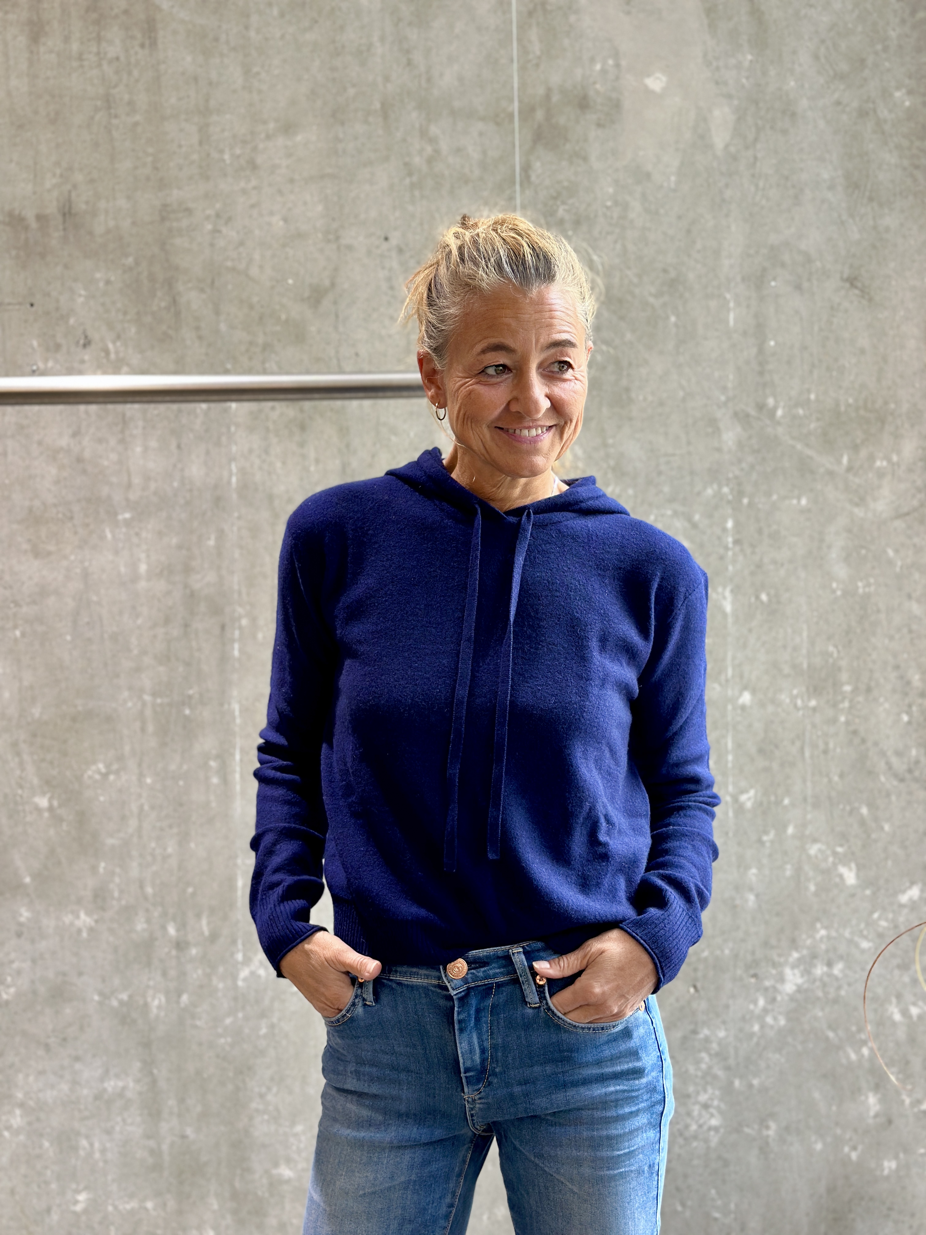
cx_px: 463
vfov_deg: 39.7
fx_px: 1712
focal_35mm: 48
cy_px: 618
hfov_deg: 30.3
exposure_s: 1/90
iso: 125
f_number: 1.78
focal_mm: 6.86
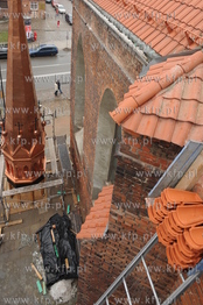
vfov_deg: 65.3
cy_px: 77
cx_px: 130
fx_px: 220
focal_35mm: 26
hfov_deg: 48.9
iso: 400
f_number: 5.6
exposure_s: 1/80
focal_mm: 17
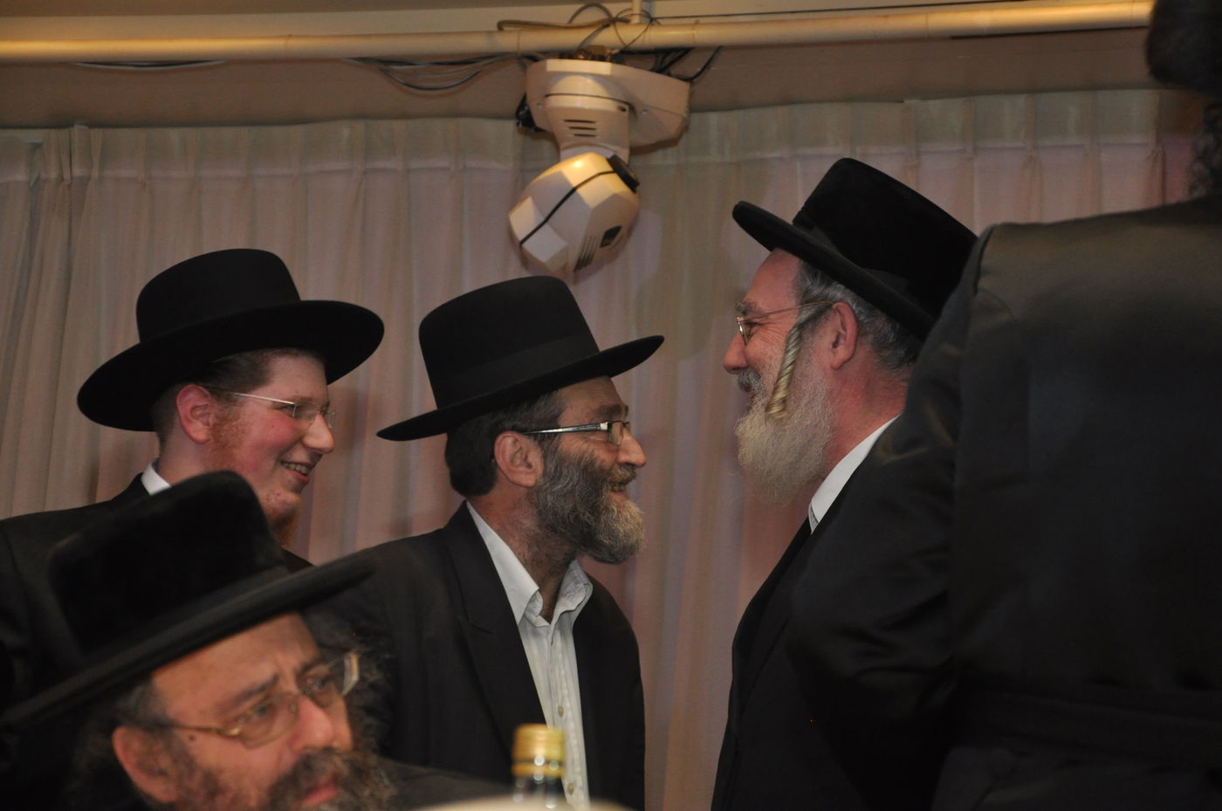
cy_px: 406
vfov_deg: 13.0
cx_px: 611
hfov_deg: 19.5
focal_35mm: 105
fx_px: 3559
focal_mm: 70
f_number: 6.3
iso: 1000
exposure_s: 1/80
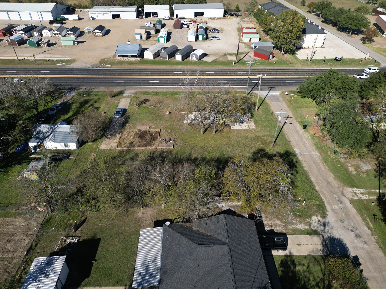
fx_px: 268
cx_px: 193
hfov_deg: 71.6
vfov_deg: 56.8
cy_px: 144
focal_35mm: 24
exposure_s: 1/2500
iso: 110
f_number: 1.7
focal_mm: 6.72
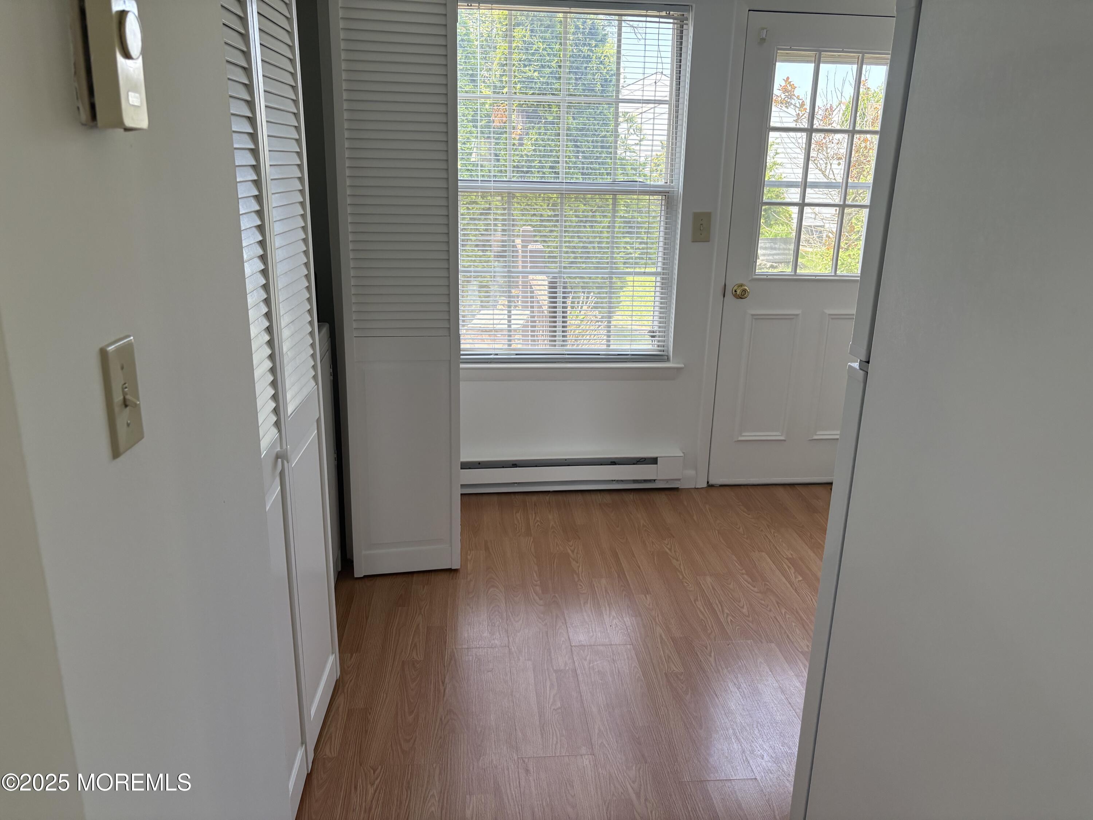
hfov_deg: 67.3
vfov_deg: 53.1
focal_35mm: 26
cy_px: 410
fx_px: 821
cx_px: 546
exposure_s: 1/236
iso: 100
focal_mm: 5.96
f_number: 1.6
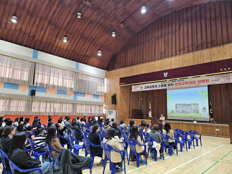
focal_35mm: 24
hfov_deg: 71.6
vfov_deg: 56.8
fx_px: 161
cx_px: 116
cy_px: 87
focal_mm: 5
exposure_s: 1/120
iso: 320
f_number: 1.8
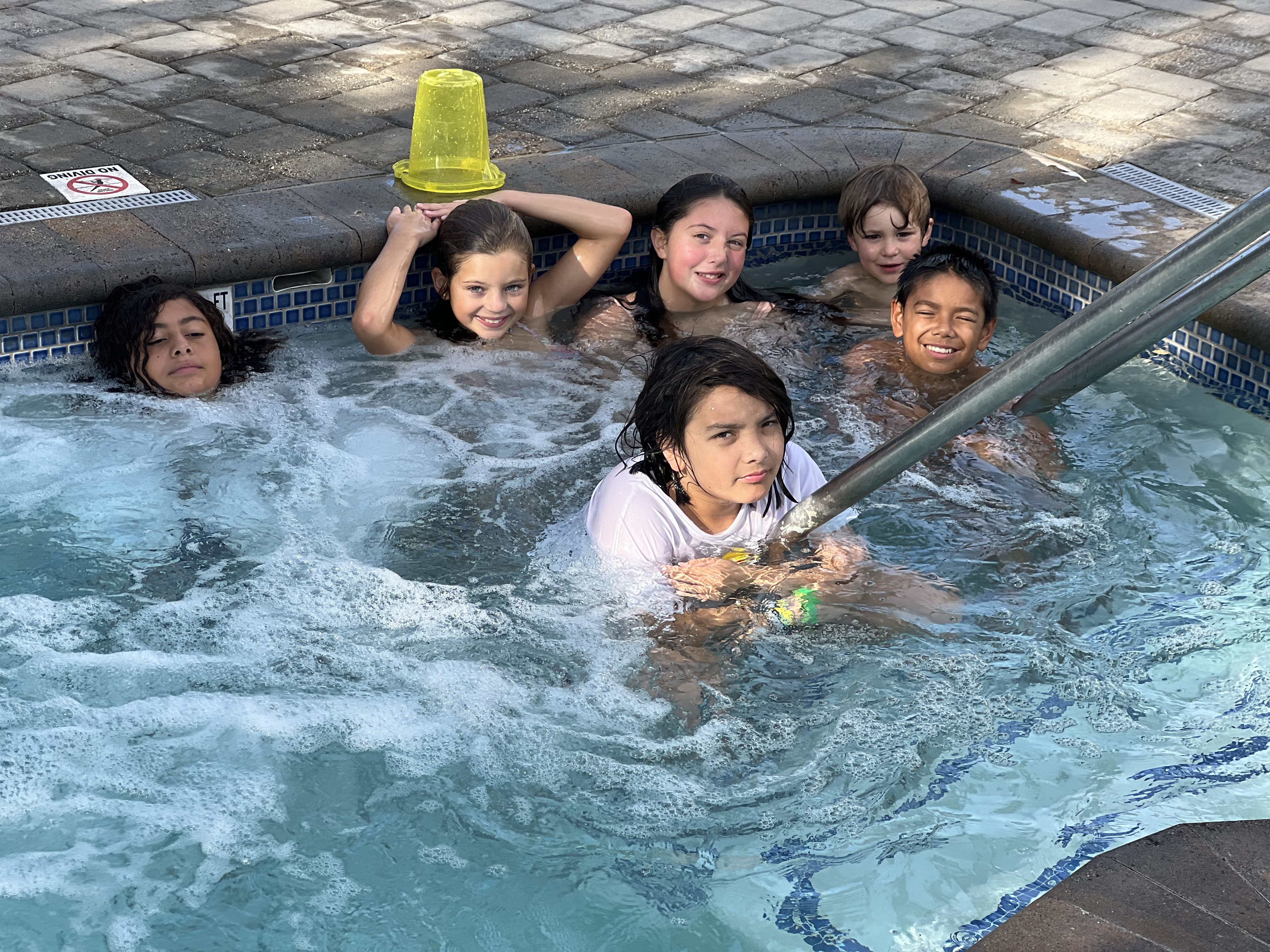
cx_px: 635
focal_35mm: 77
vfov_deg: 19.1
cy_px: 476
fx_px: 2825
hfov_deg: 25.3
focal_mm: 9
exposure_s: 1/153
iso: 20
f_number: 2.8
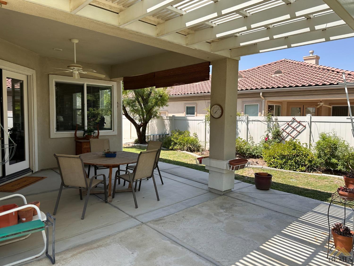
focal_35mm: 24
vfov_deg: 56.8
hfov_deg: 71.6
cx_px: 177
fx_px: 245
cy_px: 133
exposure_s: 1/1721
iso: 80
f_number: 1.78
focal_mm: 6.86
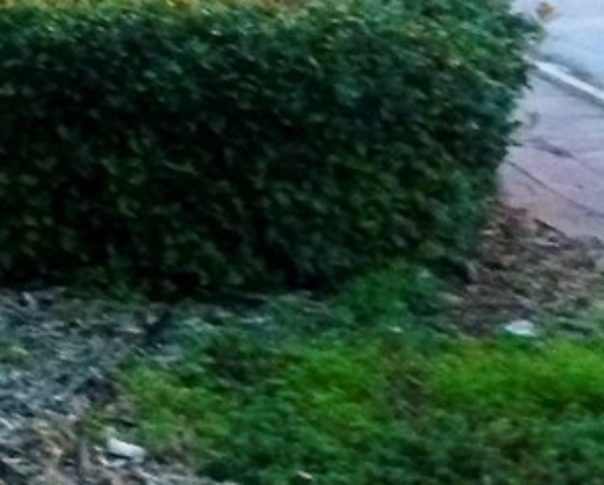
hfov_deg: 9.9
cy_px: -456
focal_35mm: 175
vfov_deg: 8.4
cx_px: -770
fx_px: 3132
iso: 400
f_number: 2.4
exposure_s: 1/20
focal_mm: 4.12
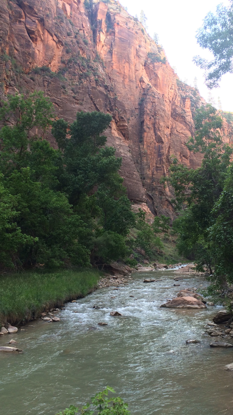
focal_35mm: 32
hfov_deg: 36.5
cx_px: 145
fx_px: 351
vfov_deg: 61.0
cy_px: 208
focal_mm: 4.15
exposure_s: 1/120
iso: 50
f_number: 2.2
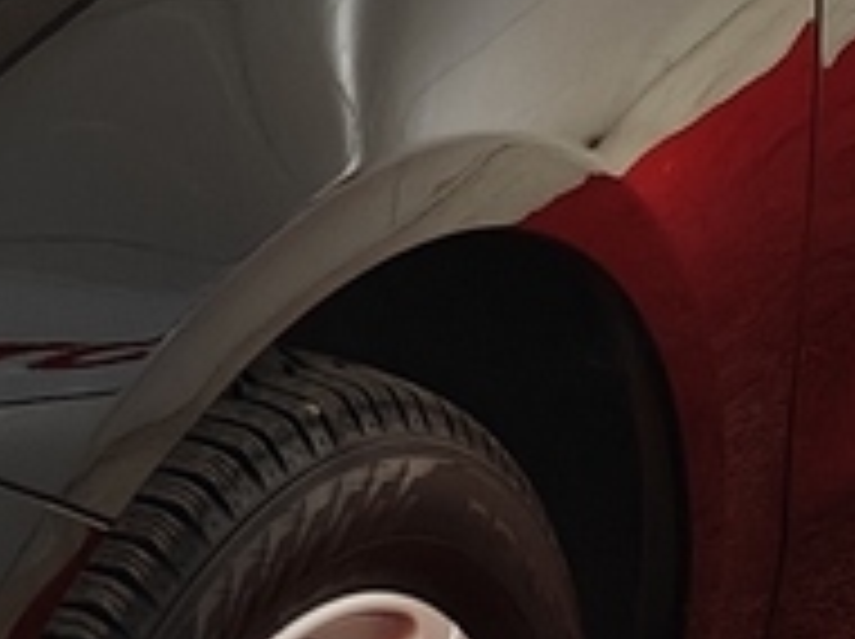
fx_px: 5427
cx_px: -720
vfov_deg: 6.7
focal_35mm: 220
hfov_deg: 8.6
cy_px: 216
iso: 80
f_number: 1.8
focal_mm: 5.59
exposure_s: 1/50
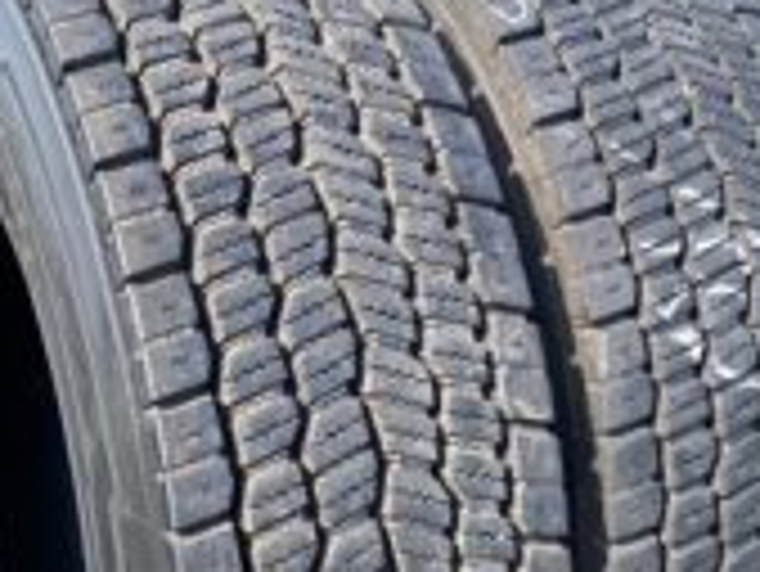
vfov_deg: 21.9
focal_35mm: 66
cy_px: 484
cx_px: 342
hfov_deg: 29.4
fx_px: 1450
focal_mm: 4.25
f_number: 1.8
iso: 32
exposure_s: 1/393
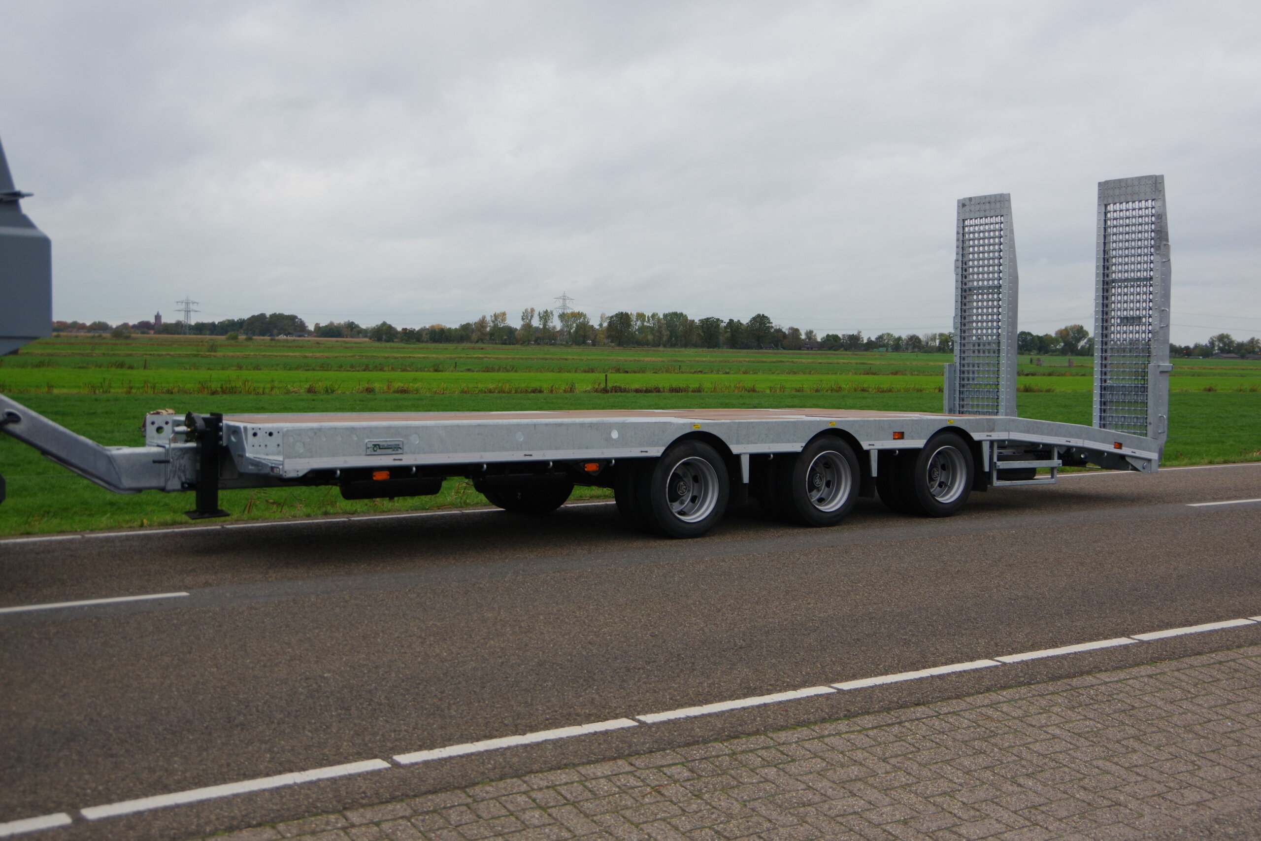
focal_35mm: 42
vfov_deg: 31.9
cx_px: 630
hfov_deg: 46.4
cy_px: 420
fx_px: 1471
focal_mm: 28
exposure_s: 1/60
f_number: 4.5
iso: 400
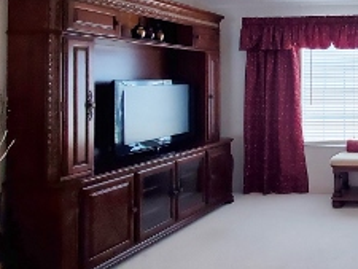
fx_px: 383
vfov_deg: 37.9
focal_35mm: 37
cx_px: 403
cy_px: 72
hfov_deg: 39.8
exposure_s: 1/60
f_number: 2.2
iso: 64
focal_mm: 1.8
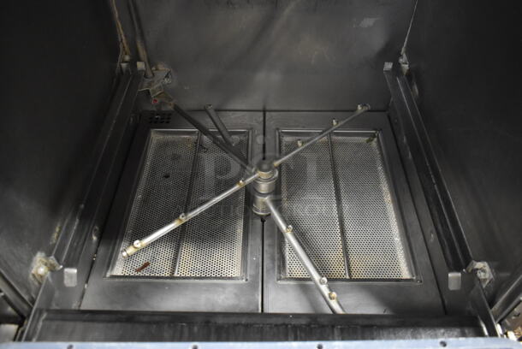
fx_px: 435
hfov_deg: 61.9
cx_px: 261
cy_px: 174
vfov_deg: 43.7
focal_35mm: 30
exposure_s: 1/30
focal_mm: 20
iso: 3600
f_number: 3.5
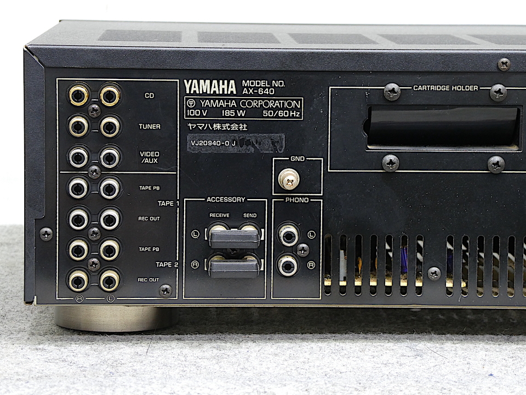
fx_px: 2051
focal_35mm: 135
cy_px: 198
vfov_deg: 11.0
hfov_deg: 14.6
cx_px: 263
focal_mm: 24.2
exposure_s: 1/2.5
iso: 200
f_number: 5.3
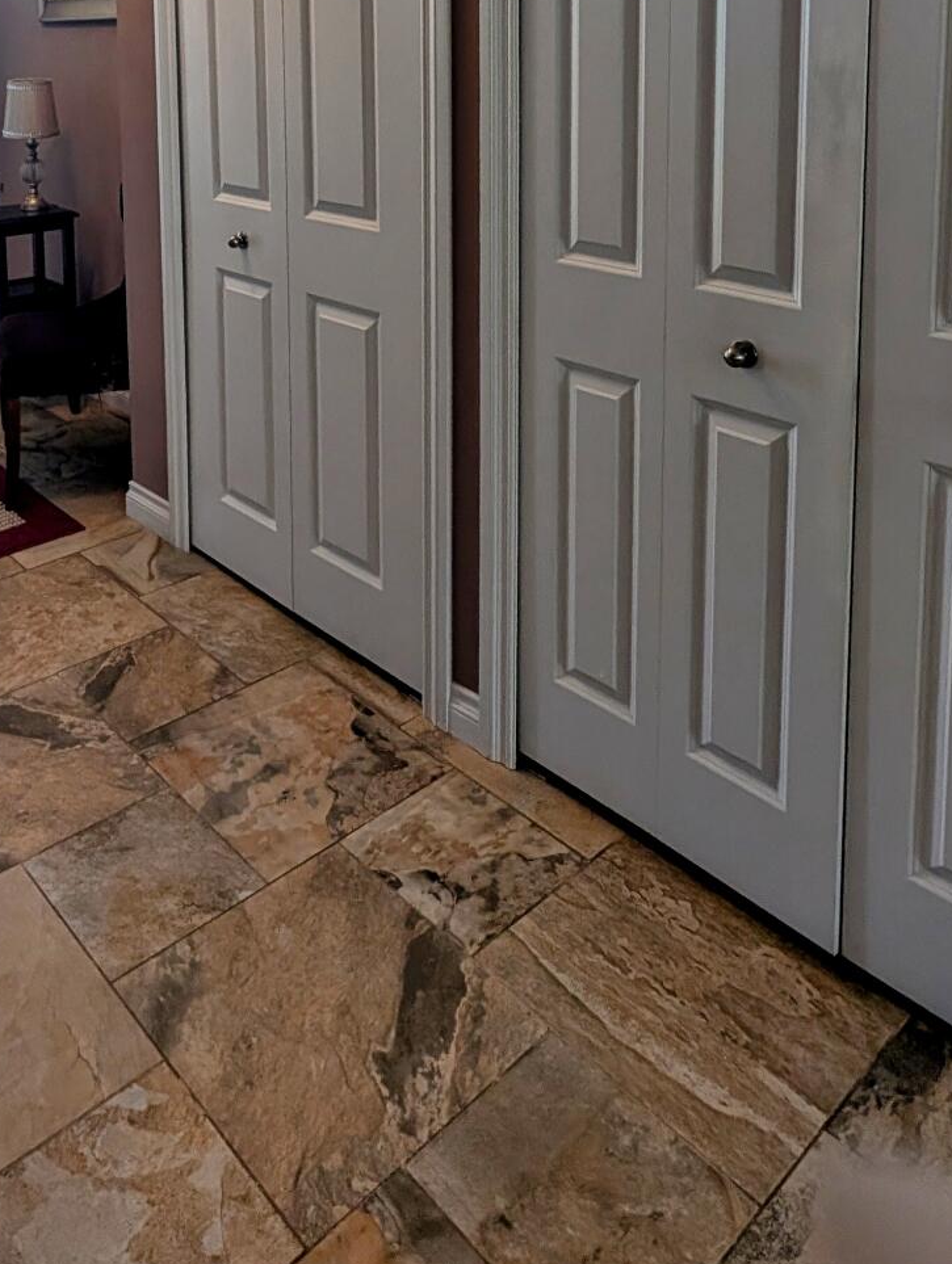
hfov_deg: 49.7
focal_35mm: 27
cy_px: 138
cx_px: 254
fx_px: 988
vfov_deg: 56.7
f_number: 2.2
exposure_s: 1/24
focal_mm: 1.95
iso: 56
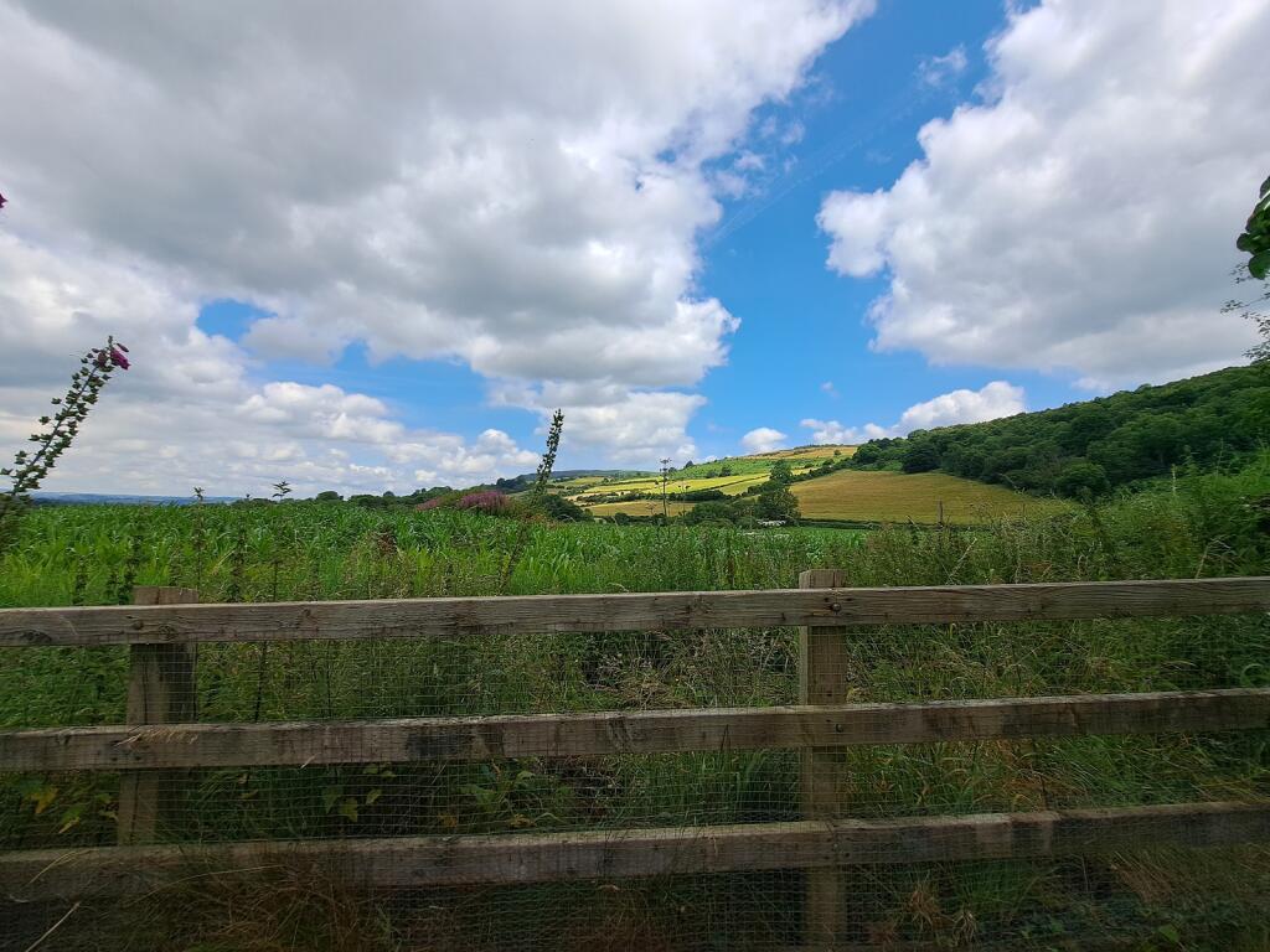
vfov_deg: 89.9
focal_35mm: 13
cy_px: 476
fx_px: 477
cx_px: 635
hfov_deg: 106.2
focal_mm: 1.74
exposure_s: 1/697
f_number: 2.2
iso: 50
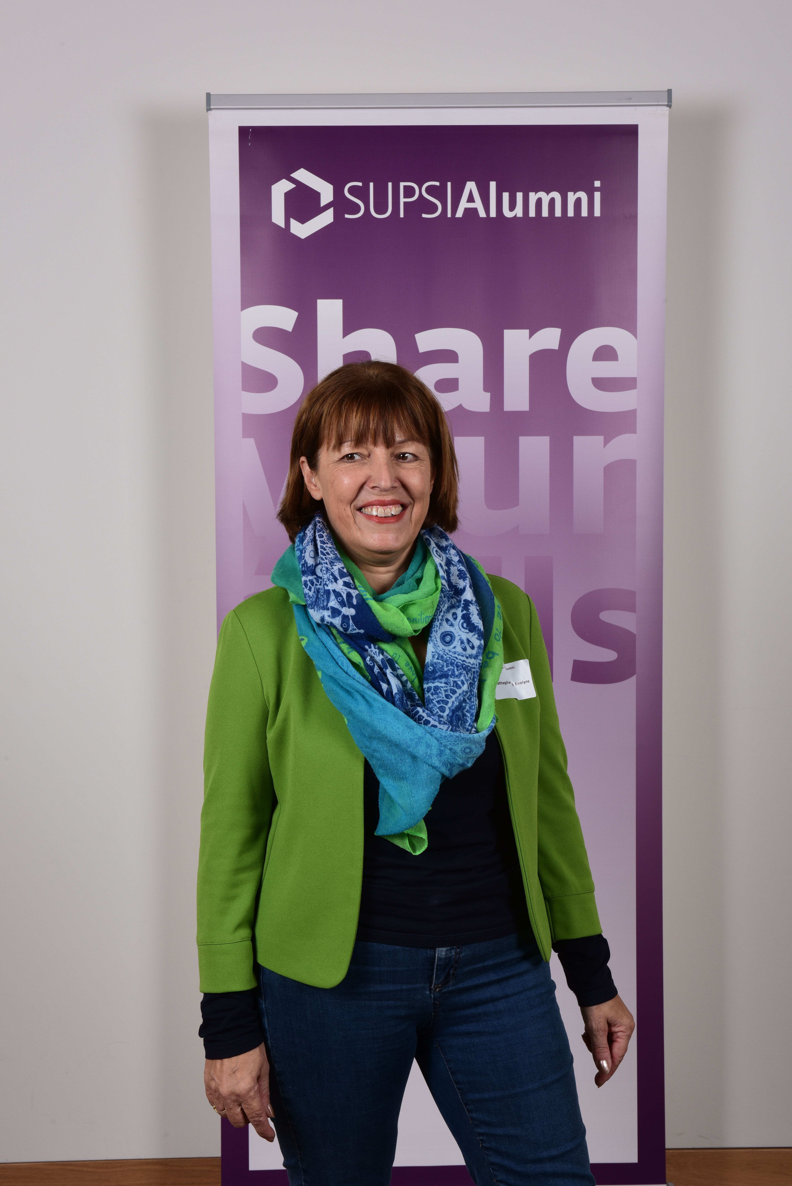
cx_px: 396
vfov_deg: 50.7
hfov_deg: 35.1
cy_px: 593
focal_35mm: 38
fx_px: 1253
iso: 250
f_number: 13
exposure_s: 1/125
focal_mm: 38
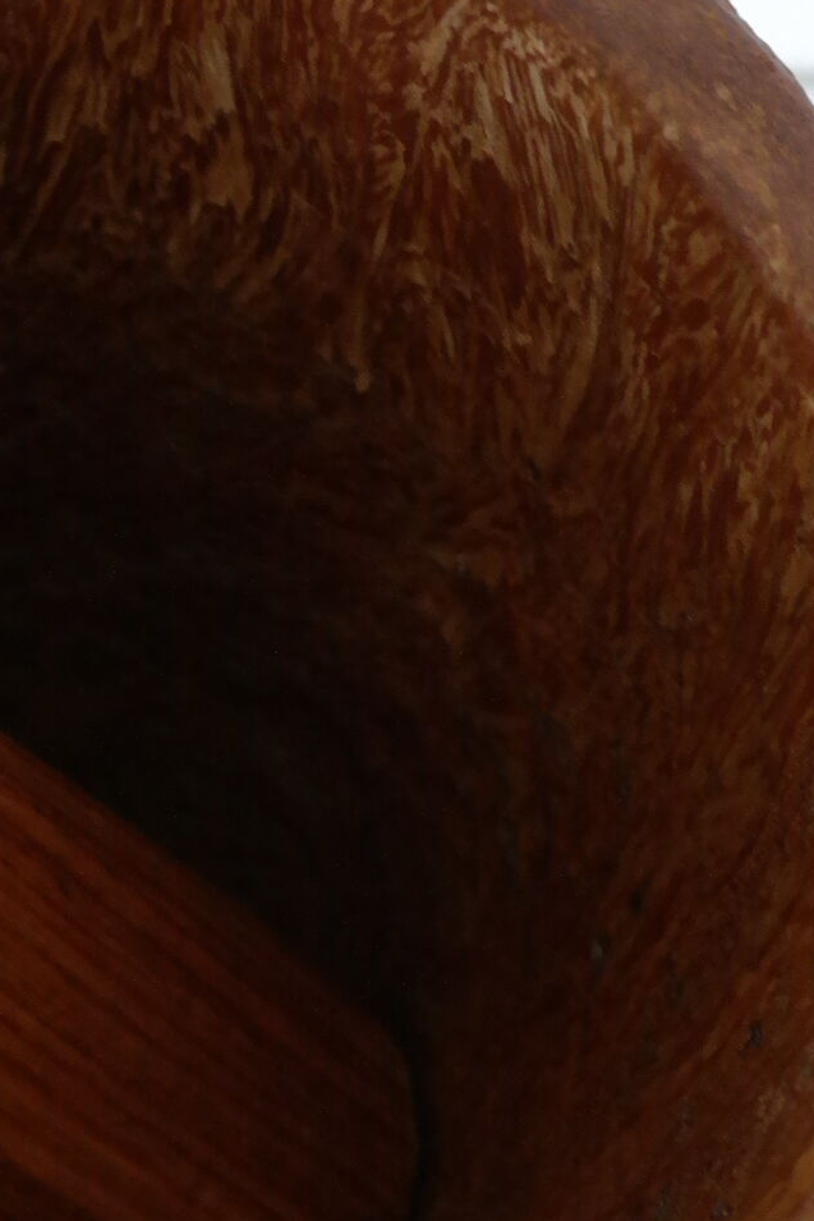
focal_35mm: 134
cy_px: 837
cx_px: -161
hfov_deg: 10.1
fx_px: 4543
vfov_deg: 15.3
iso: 1600
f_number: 4
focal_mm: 28
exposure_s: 1/50
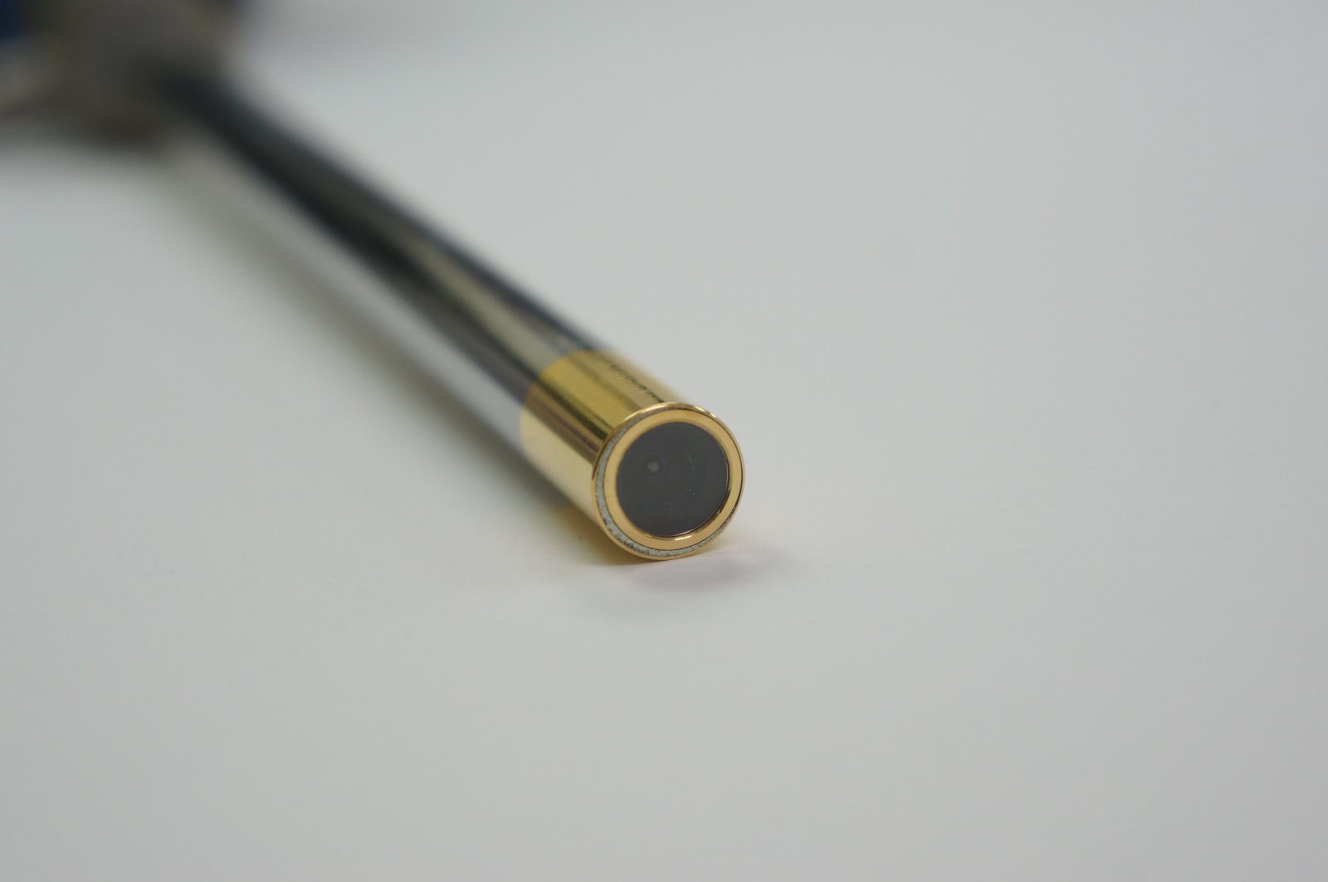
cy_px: 441
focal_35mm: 80
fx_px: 2929
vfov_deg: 17.1
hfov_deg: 25.5
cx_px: 664
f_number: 5
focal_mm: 53
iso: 400
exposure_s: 1/60
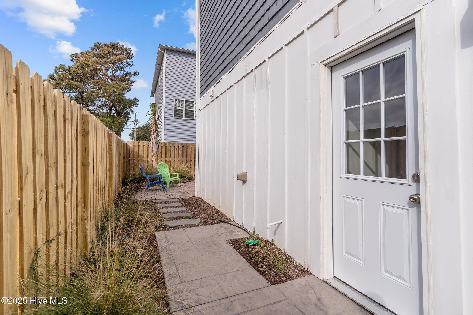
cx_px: 236
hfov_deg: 93.3
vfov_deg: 70.4
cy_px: 158
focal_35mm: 17
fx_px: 223
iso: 125
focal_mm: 17
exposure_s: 1/640
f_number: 6.3
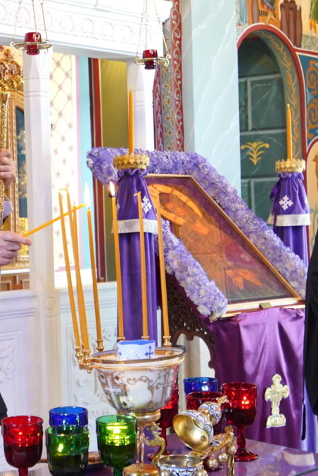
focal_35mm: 68
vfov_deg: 29.7
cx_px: 42
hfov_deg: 19.7
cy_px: 238
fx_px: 901
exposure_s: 1/160
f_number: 2.8
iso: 1600
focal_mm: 30
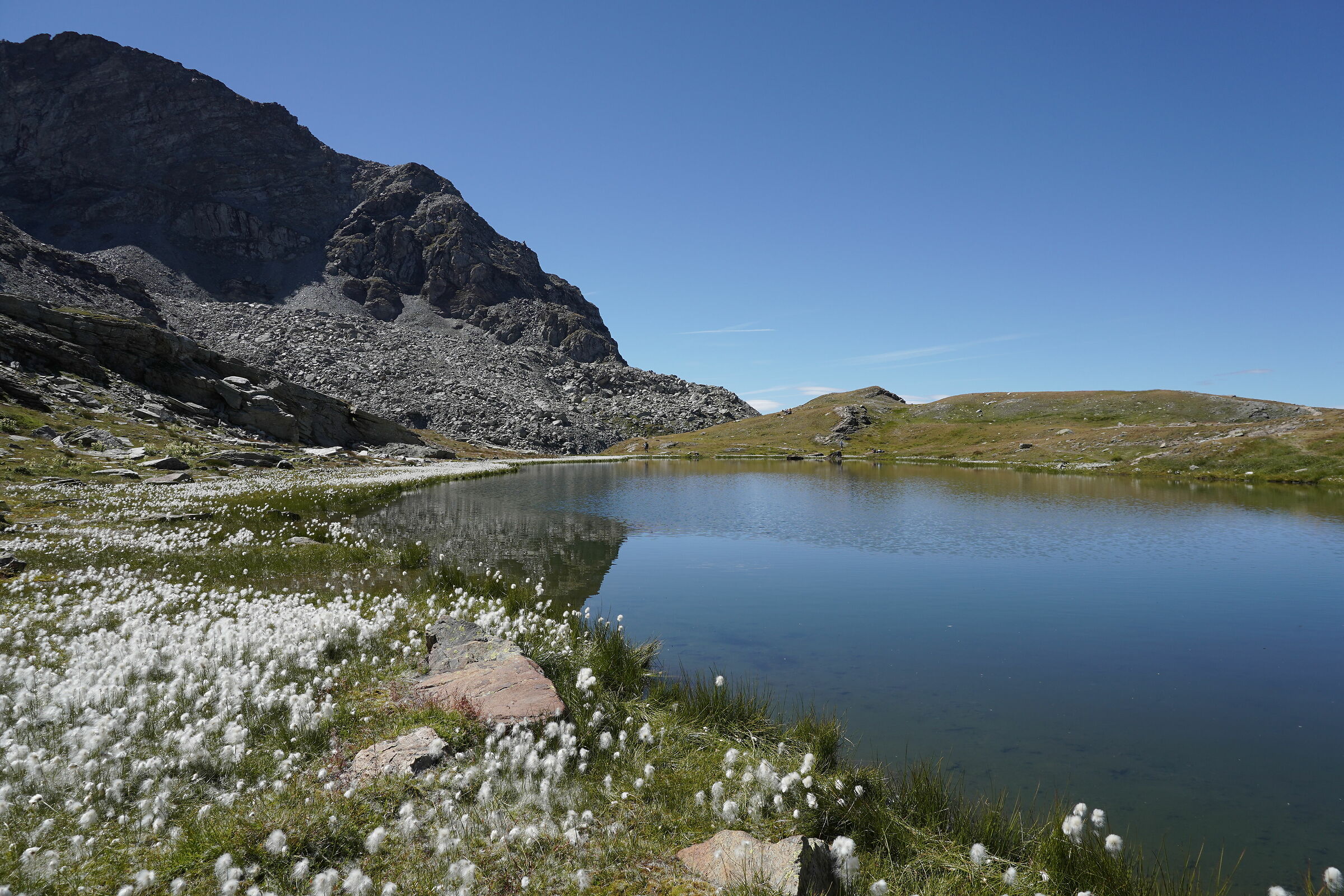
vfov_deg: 53.1
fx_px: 896
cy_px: 448
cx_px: 672
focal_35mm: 24
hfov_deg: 73.7
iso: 100
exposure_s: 1/250
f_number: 9
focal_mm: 16
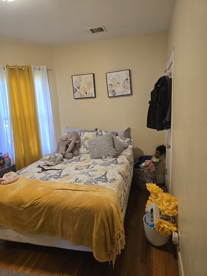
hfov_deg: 58.9
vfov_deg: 73.9
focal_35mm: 23
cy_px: 138
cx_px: 104
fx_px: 183
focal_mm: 6.3
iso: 250
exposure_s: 1/120
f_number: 1.7
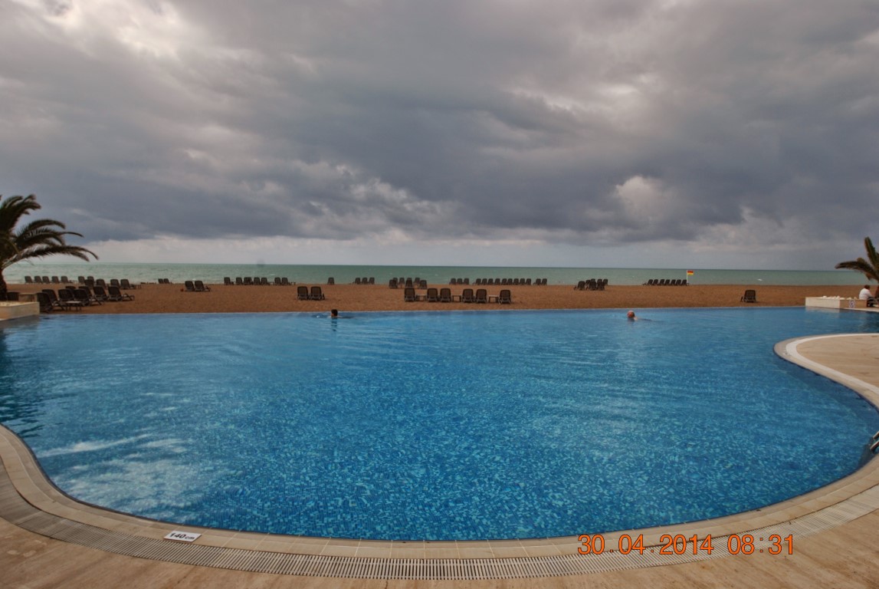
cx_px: 440
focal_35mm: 22
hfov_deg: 77.2
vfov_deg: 56.3
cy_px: 294
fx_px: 550
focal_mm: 15
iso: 100
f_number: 9
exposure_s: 1/320
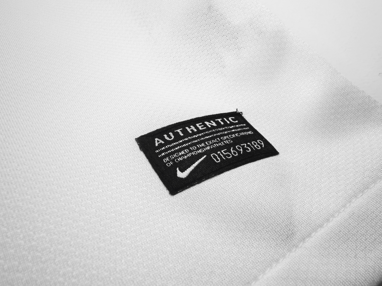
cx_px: 191
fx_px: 254
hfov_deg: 73.9
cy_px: 143
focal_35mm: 23
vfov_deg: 58.9
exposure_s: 1/100
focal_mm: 2.59
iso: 99
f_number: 2.2
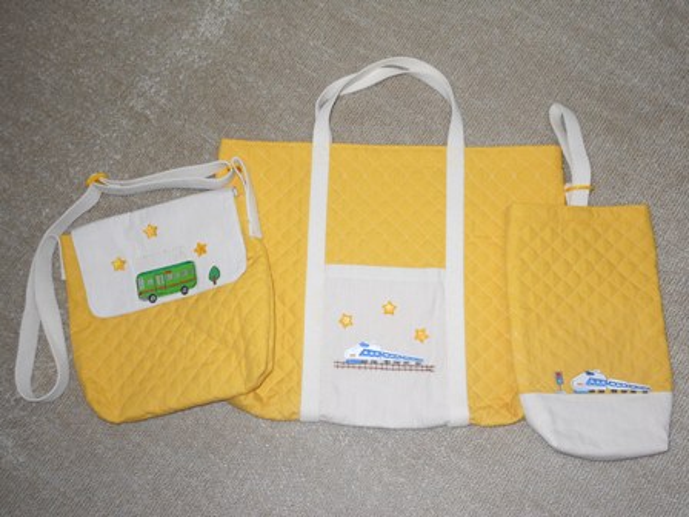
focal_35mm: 33
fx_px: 657
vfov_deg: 42.9
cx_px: 344
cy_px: 258
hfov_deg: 55.4
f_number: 4
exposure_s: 1/25
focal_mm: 5.9
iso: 100
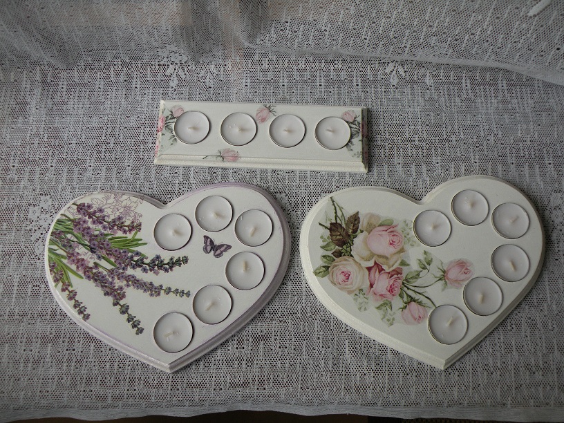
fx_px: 538
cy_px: 212
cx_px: 282
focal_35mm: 33
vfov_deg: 42.9
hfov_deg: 55.4
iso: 101
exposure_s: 1/59.8
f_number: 3.2
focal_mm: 5.8
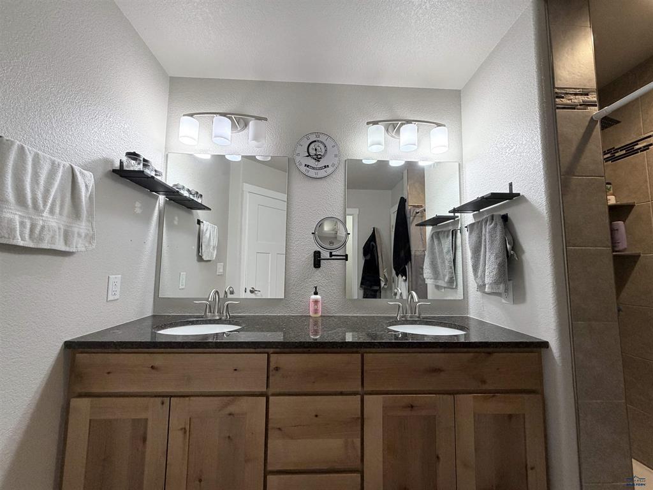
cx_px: 326
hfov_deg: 102.1
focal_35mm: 14
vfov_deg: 85.7
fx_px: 264
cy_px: 245
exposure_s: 1/120
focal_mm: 2.22
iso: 320
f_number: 2.2
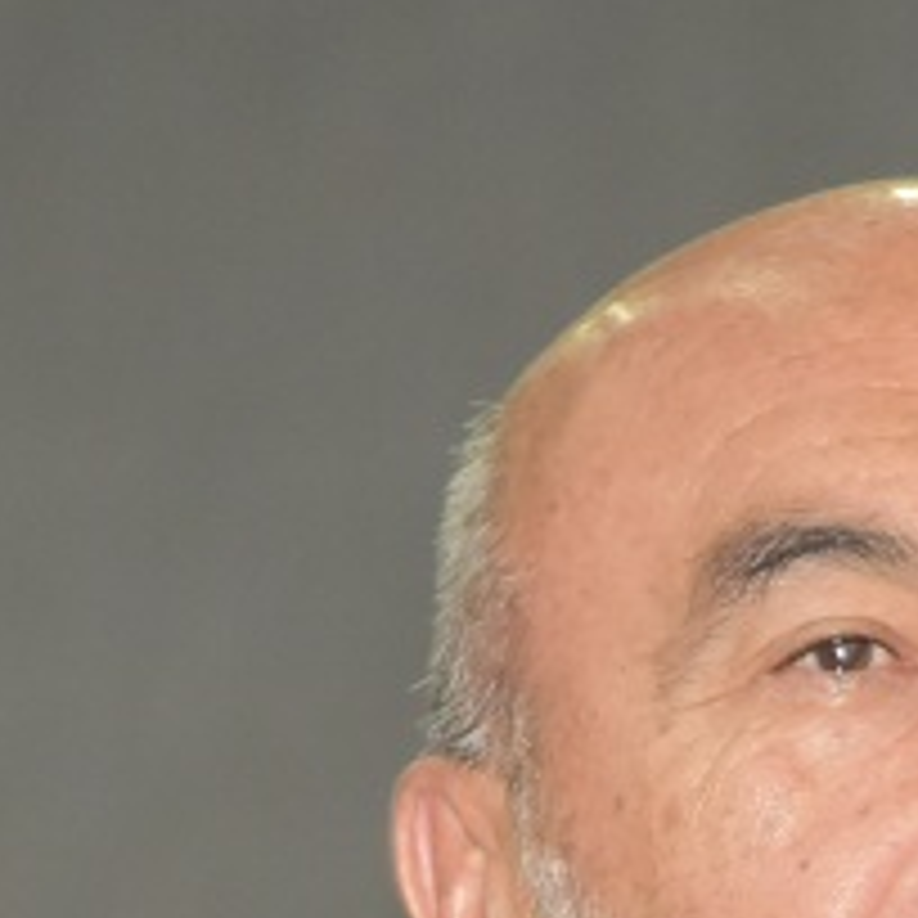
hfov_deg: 1.1
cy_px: 1832
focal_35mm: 1604
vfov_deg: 1.1
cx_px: 1044
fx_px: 48125
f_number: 5.6
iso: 3200
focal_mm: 300
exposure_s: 1/60
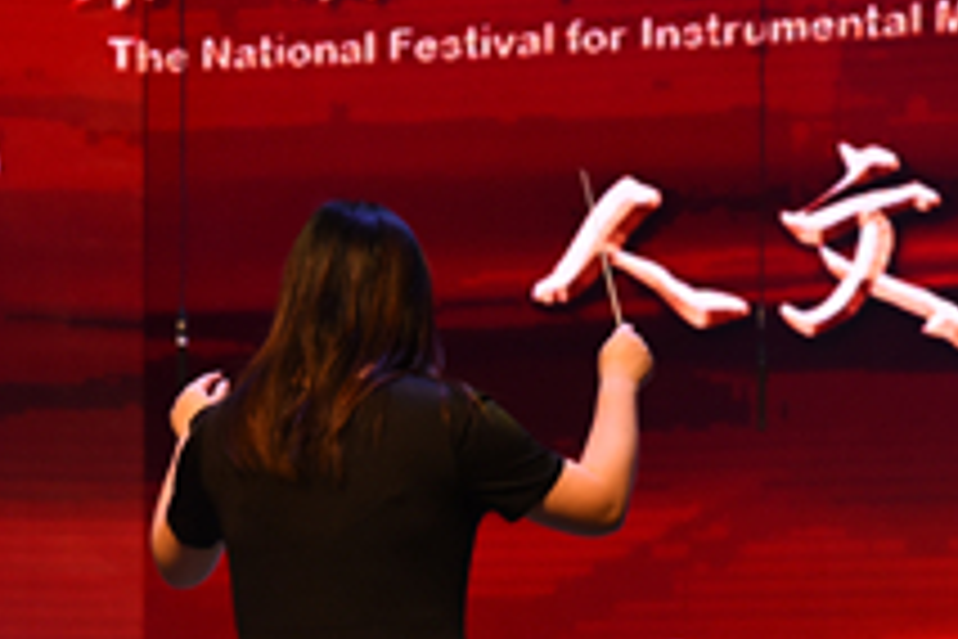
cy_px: 567
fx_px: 6386
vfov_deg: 5.7
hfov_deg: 8.6
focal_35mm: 240
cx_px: 495
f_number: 4.5
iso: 1250
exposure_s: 1/100
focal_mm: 85
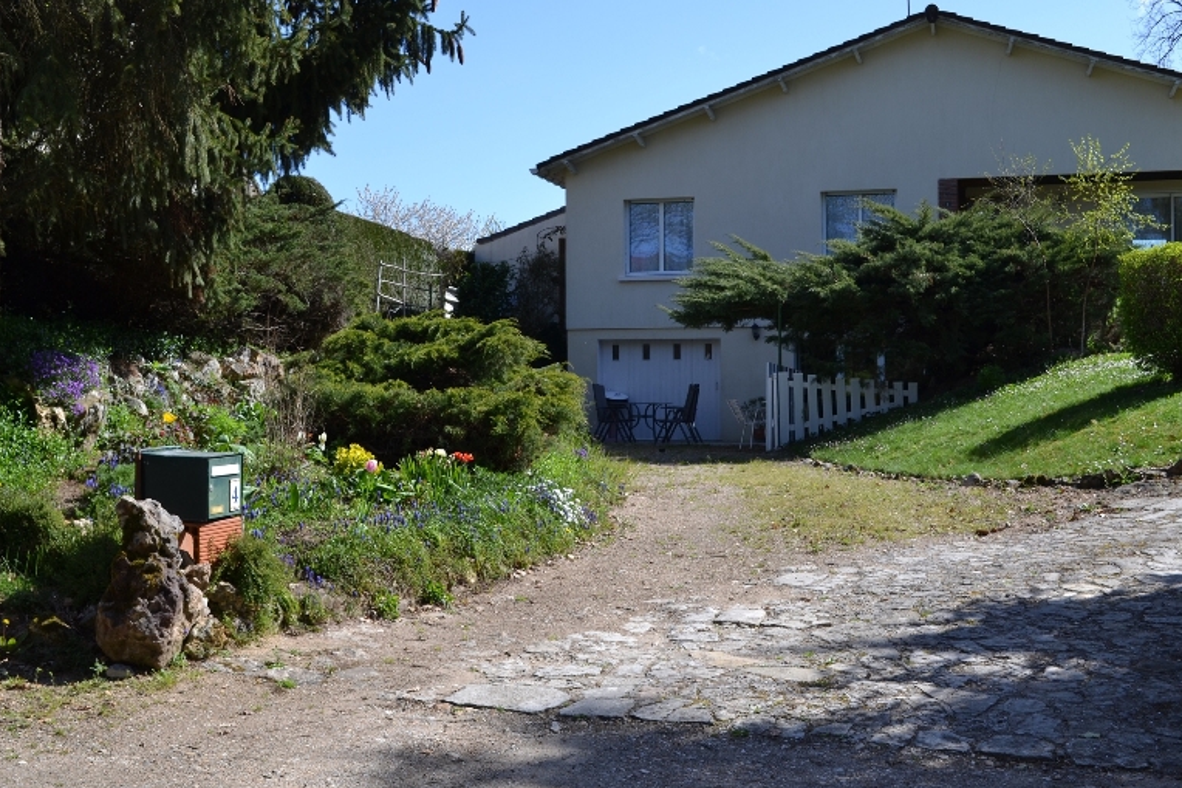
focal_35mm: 44
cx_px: 566
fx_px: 1444
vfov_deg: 30.5
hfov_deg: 44.5
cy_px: 388
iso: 100
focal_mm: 28
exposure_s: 1/200
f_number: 6.3
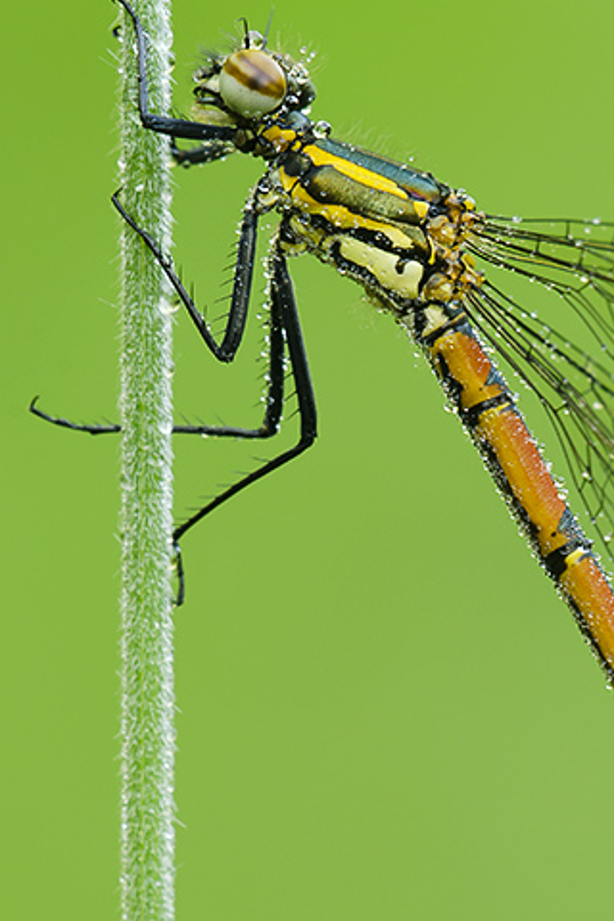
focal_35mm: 576
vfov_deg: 3.6
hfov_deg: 2.4
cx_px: 644
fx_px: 14735
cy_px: 641
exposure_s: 1/3
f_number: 11
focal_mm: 180
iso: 100
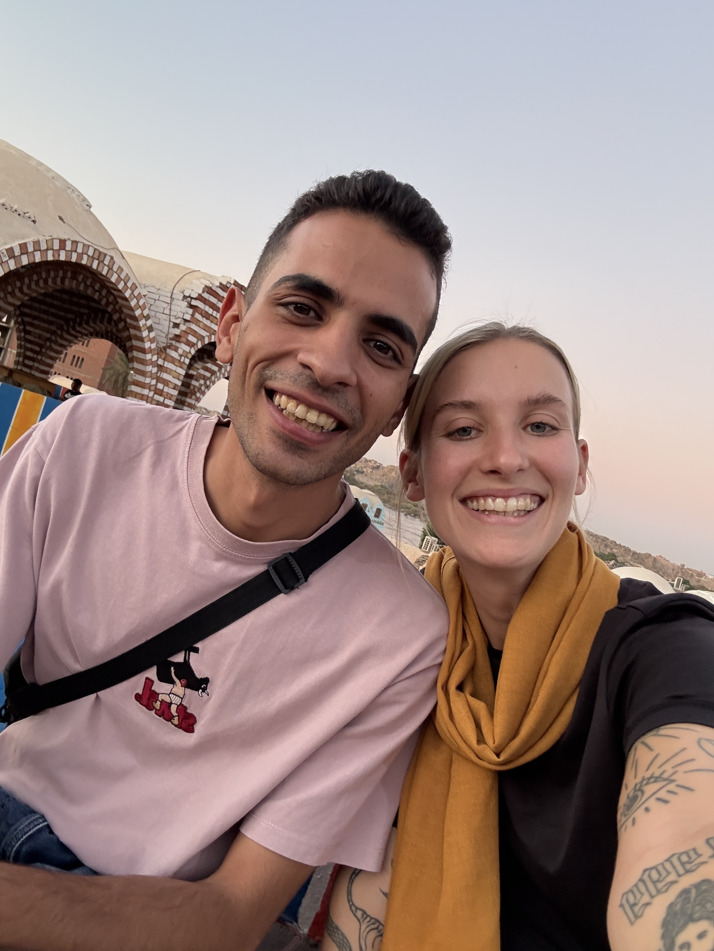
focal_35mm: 23
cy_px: 476
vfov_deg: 73.9
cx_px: 357
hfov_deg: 58.9
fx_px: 633
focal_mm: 2.69
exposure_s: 1/50
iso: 250
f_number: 1.9
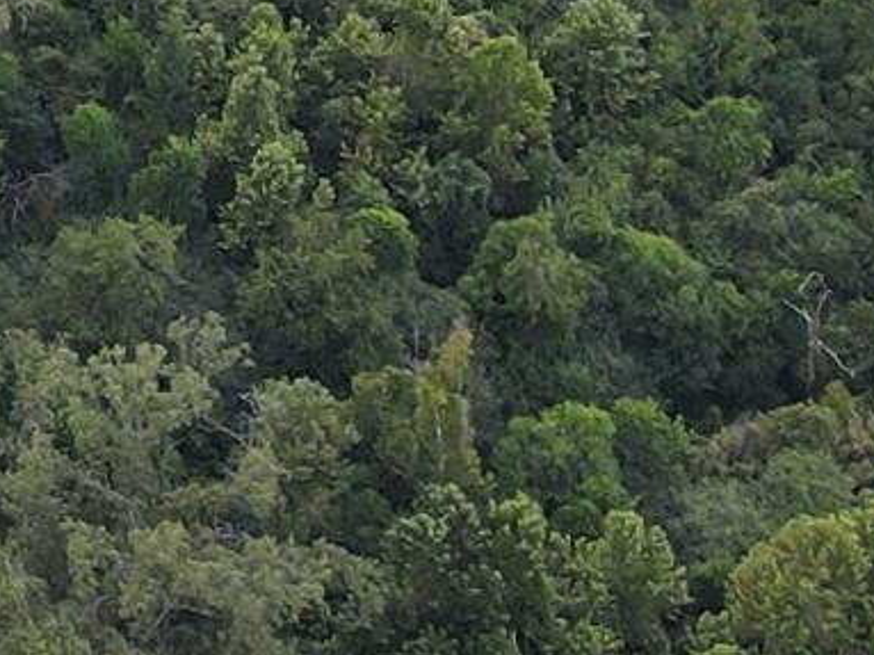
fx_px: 4745
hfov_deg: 9.7
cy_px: -1394
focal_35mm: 188
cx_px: -929
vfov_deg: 7.0
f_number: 2.8
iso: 100
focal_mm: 4.5
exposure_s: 1/160
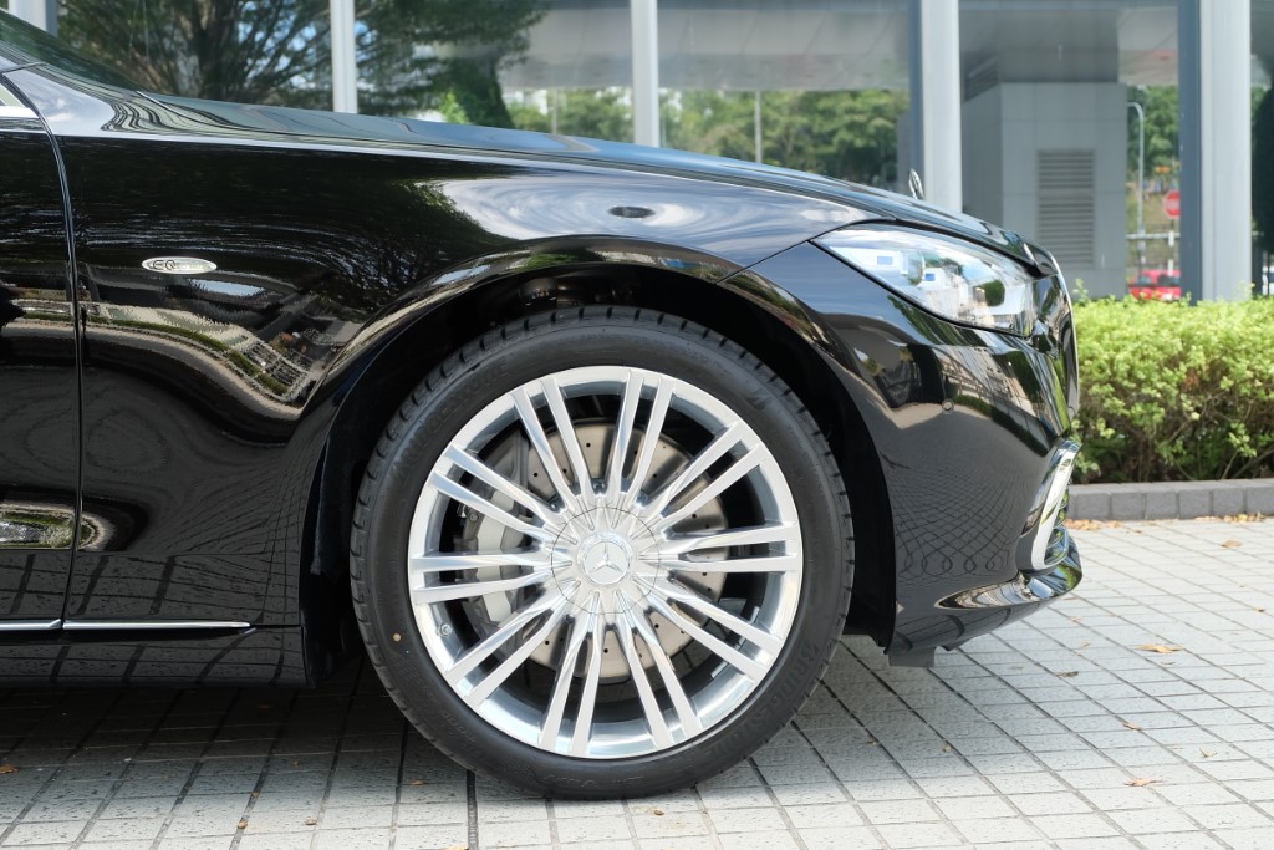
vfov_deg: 26.5
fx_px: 1805
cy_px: 425
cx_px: 637
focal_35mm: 51
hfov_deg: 38.9
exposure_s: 1/105
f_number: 5
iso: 400
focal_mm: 34
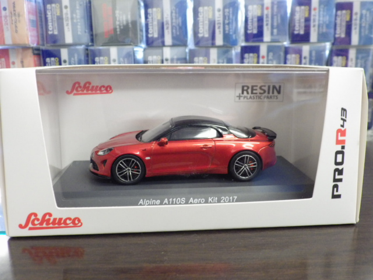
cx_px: 186
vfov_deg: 41.8
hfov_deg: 54.0
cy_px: 140
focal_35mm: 34
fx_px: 366
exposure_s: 1/40
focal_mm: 6.2
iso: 800
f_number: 3.4
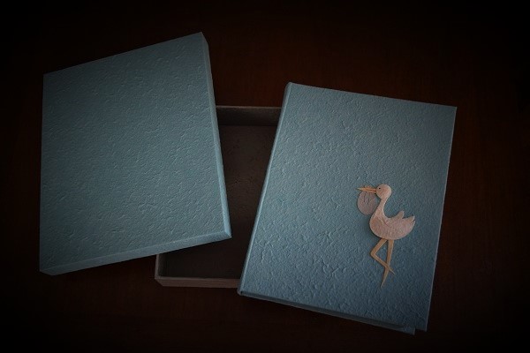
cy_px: 176
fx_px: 574
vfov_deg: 34.2
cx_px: 265
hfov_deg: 49.6
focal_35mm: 39
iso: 400
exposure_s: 1/80
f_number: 4.2
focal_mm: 26
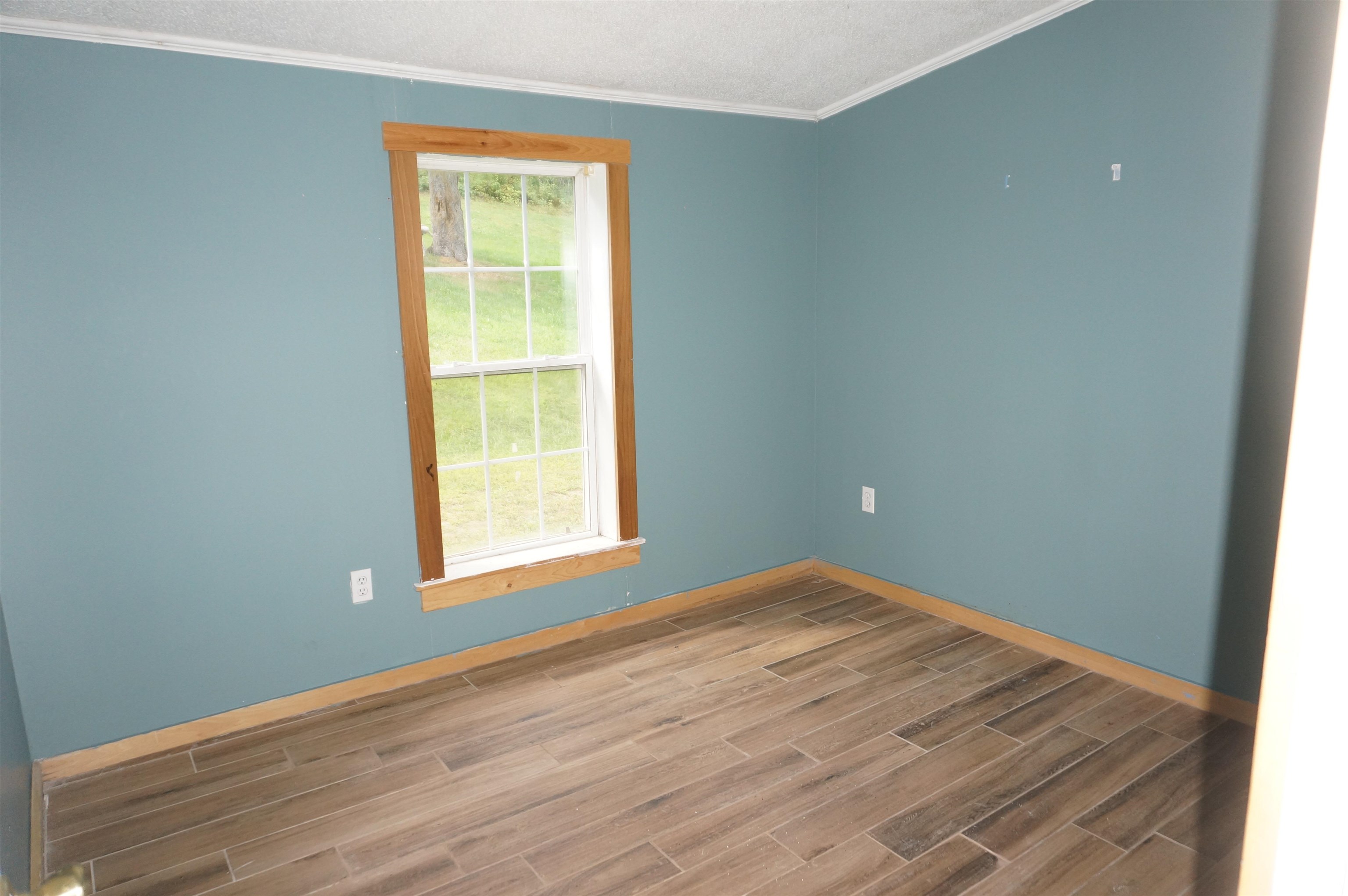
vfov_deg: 53.0
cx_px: 674
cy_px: 448
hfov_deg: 73.8
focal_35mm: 24
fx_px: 898
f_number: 4
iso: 640
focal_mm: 16
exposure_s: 1/160
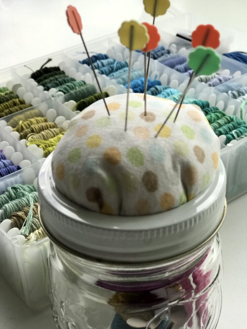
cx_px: 124
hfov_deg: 25.7
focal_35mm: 57
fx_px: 542
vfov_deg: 33.8
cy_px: 164
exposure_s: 1/120
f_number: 2.8
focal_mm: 6.6
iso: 25
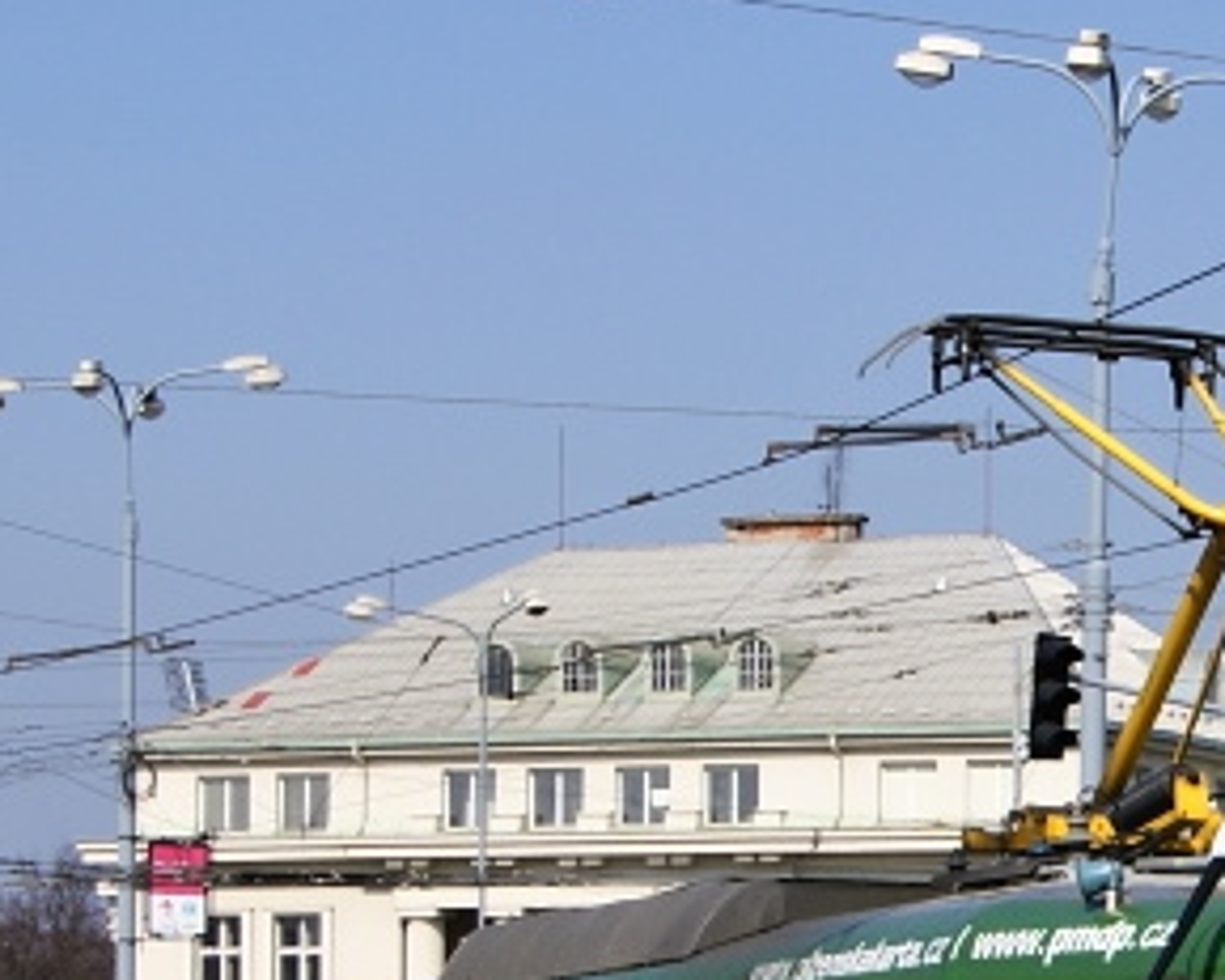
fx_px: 9955
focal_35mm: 275
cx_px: 1267
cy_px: 868
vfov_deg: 5.6
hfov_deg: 7.0
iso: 200
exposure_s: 1/400
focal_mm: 55
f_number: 13
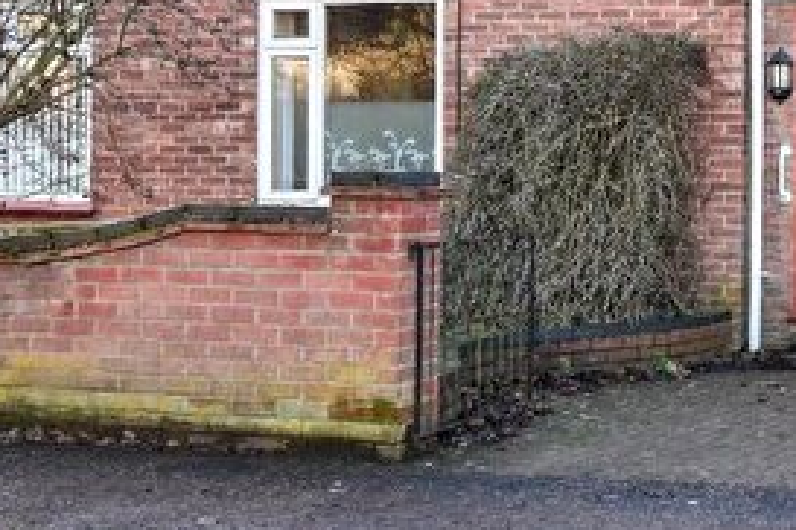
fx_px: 1702
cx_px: 711
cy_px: -54
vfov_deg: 17.1
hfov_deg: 25.5
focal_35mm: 77
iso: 400
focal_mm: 20
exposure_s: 1/60
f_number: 8
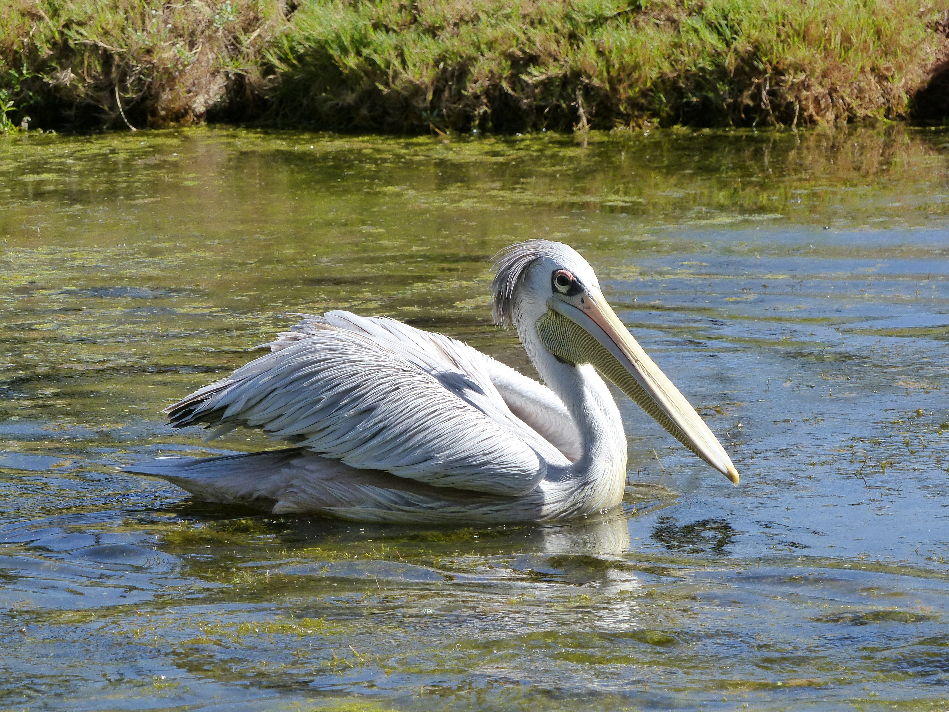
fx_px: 8855
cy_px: 356
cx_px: 474
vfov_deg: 4.6
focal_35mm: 323
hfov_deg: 6.1
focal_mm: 58.2
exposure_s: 1/640
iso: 200
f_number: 4.5
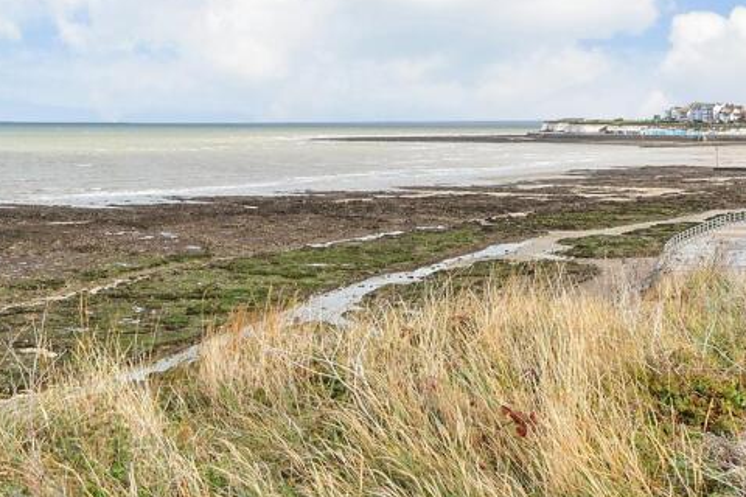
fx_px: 1326
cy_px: 72
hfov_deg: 30.9
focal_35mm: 64
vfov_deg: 20.9
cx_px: 188
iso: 160
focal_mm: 20
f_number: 6.3
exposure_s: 1/200
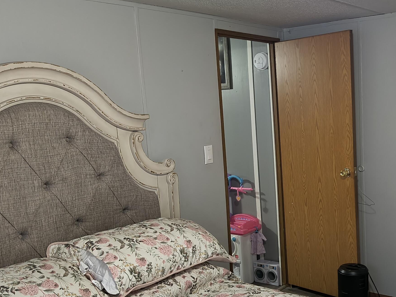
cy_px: 181
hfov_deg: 43.0
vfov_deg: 33.5
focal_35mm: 43
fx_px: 492
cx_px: 278
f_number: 1.7
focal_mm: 4.68
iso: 1077
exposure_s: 1/60
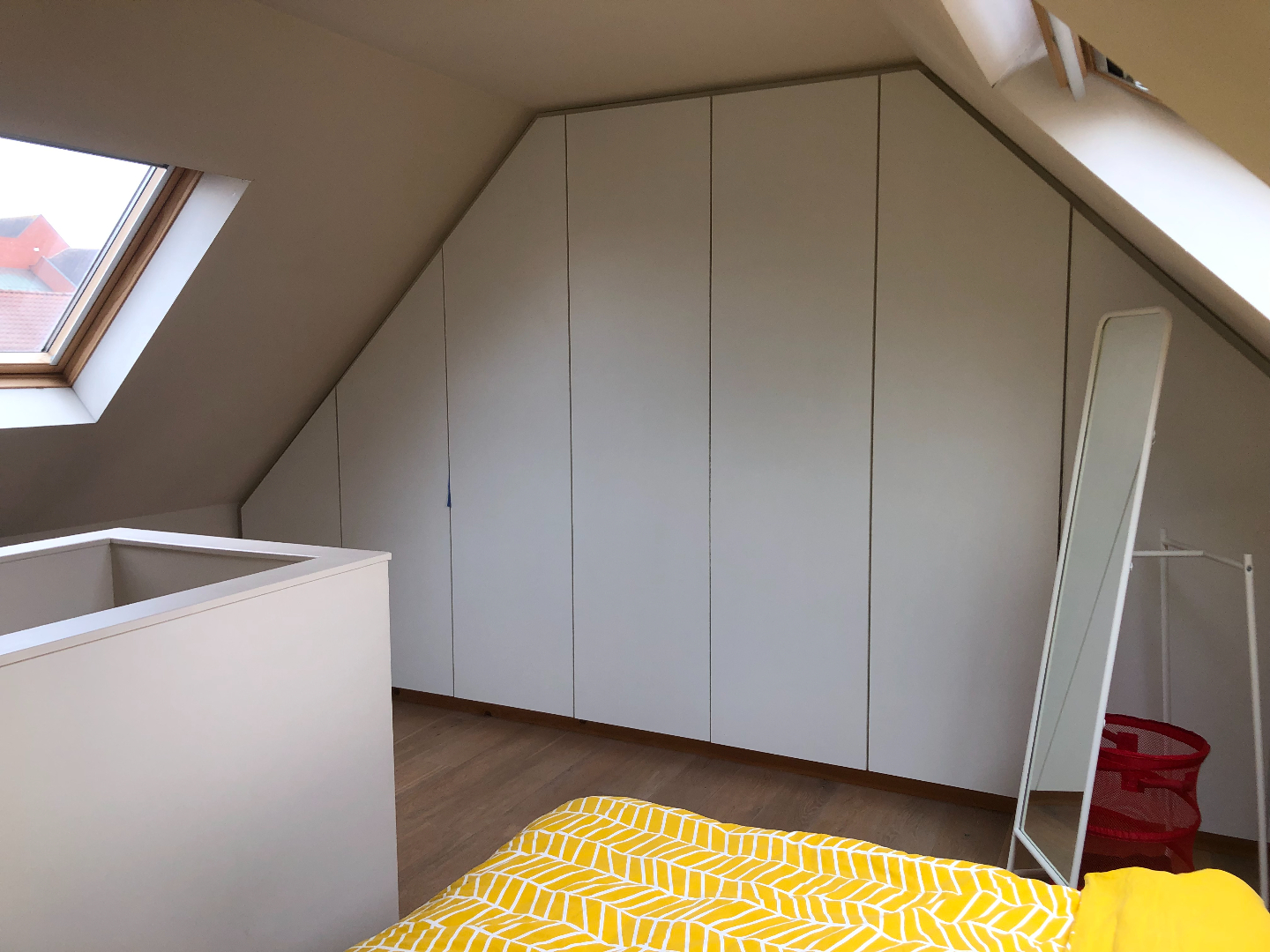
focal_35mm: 28
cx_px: 635
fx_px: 1027
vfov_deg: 49.7
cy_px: 476
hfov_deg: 63.4
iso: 20
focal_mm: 3.99
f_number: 1.8
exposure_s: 1/254
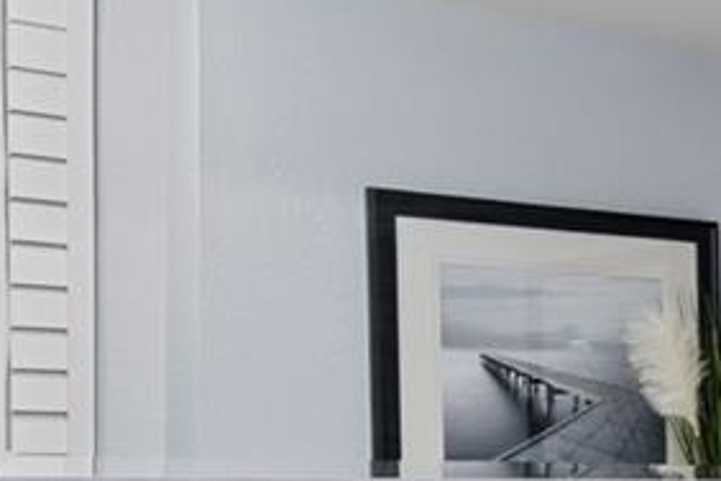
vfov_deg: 15.7
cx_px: 1253
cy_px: 517
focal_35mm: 85
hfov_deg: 19.0
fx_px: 1702
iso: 250
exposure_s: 1/2
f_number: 8
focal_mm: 10
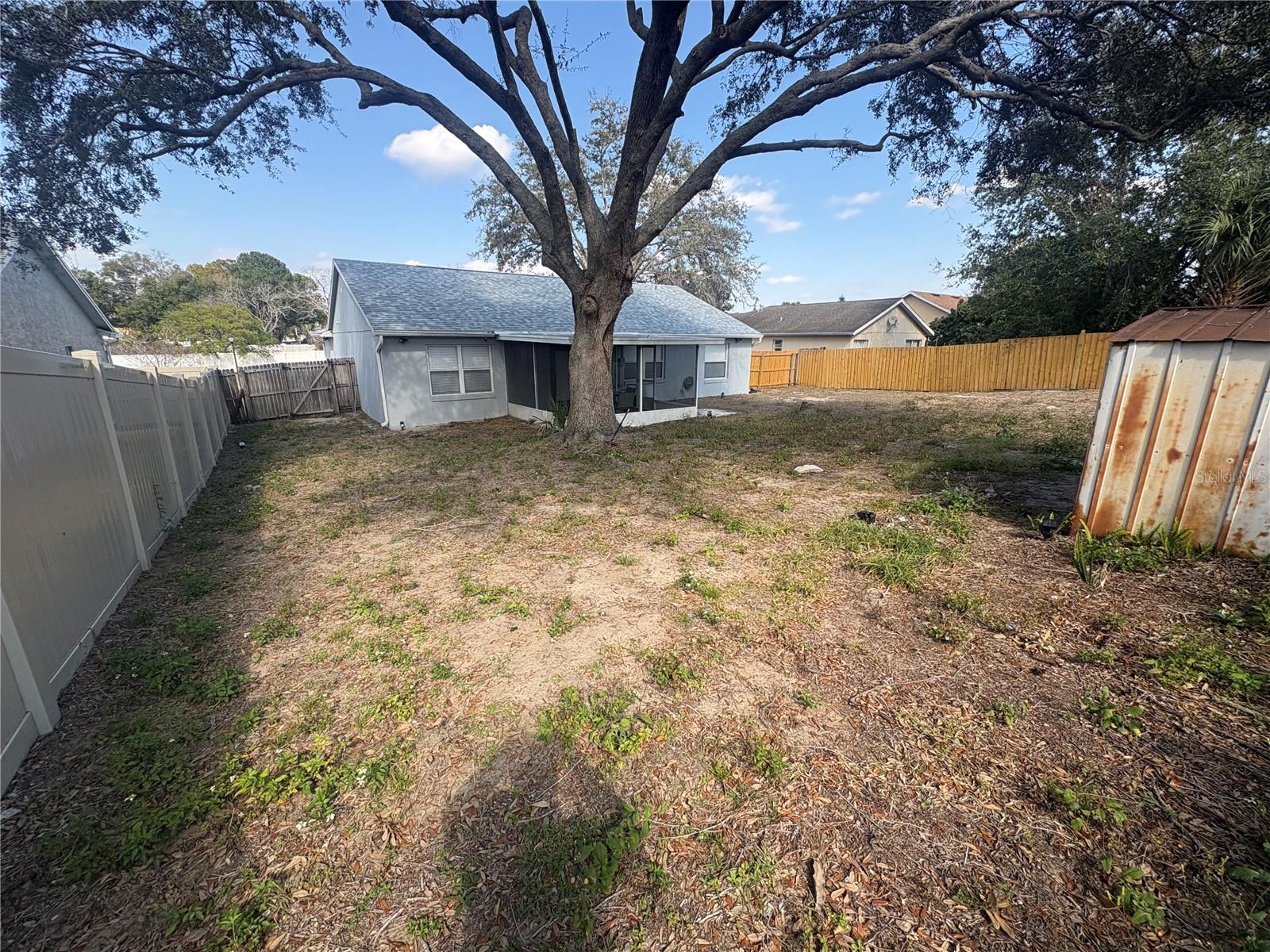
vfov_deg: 85.7
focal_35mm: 14
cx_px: 635
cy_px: 476
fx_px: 514
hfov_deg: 102.1
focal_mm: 2.22
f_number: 2.2
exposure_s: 1/600
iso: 40
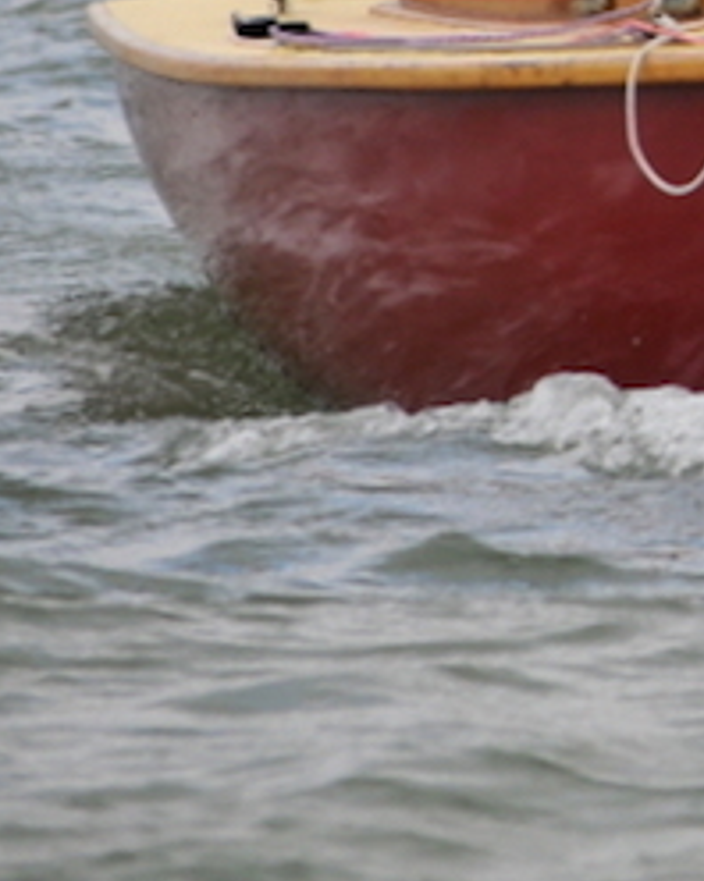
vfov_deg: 2.8
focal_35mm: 693
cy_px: -227
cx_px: 1458
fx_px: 18071
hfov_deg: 2.2
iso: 200
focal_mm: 122
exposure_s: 1/800
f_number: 5.6
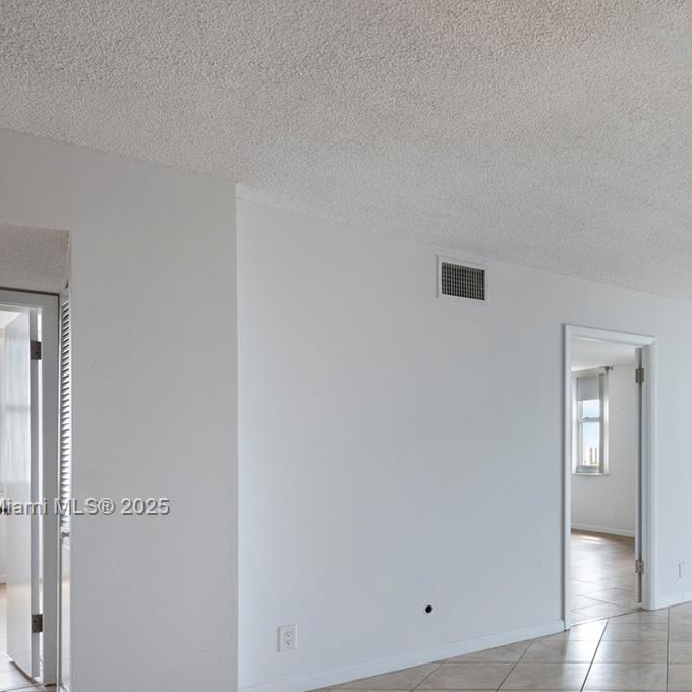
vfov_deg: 54.9
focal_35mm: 28
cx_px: 657
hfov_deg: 49.2
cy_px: 508
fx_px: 633
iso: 640
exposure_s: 1/400
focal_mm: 14
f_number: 9
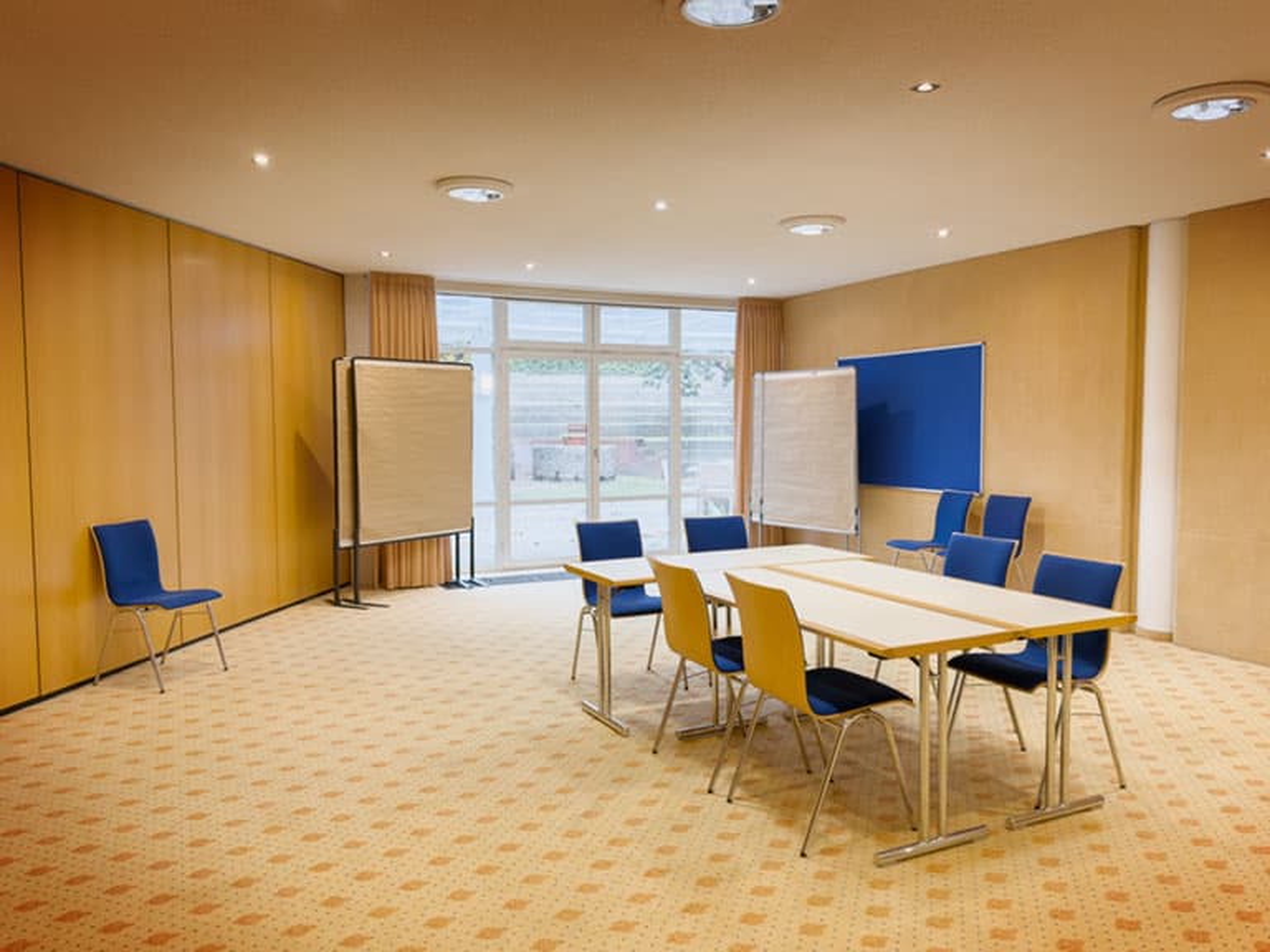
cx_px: 635
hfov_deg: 71.6
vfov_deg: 56.8
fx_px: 881
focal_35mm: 24
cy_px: 476
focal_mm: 6.76
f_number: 1.8
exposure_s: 1/50
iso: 125
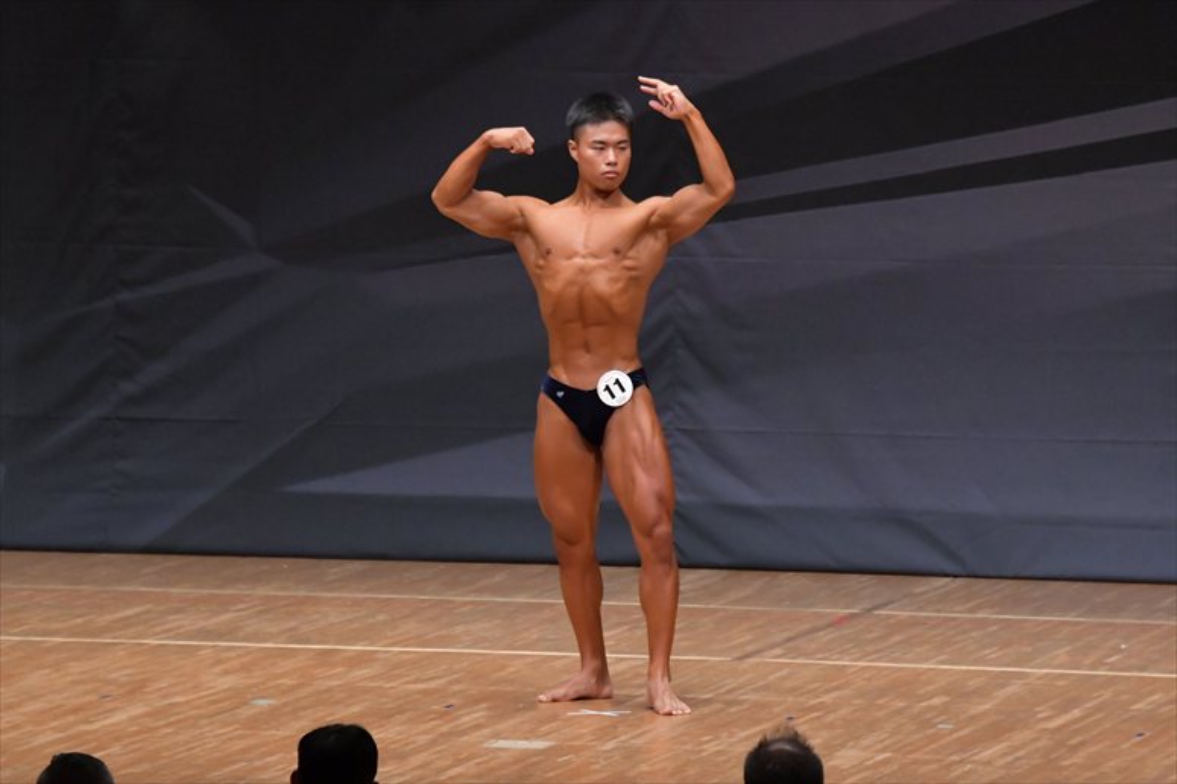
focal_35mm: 255
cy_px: 392
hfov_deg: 8.1
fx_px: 8333
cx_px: 588
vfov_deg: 5.4
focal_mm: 170
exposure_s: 1/400
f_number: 5.6
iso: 6400
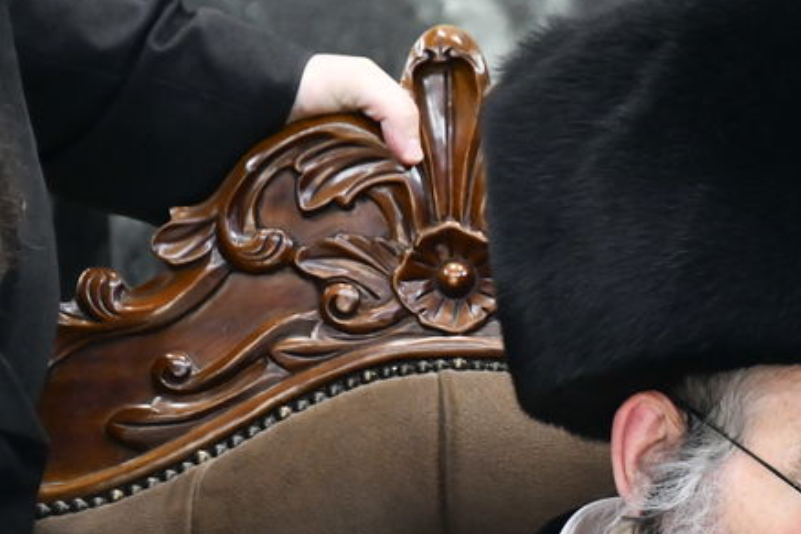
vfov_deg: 2.2
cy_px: 489
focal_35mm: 639
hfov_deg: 3.2
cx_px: 900
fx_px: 14217
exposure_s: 1/160
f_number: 5.6
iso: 1600
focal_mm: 200
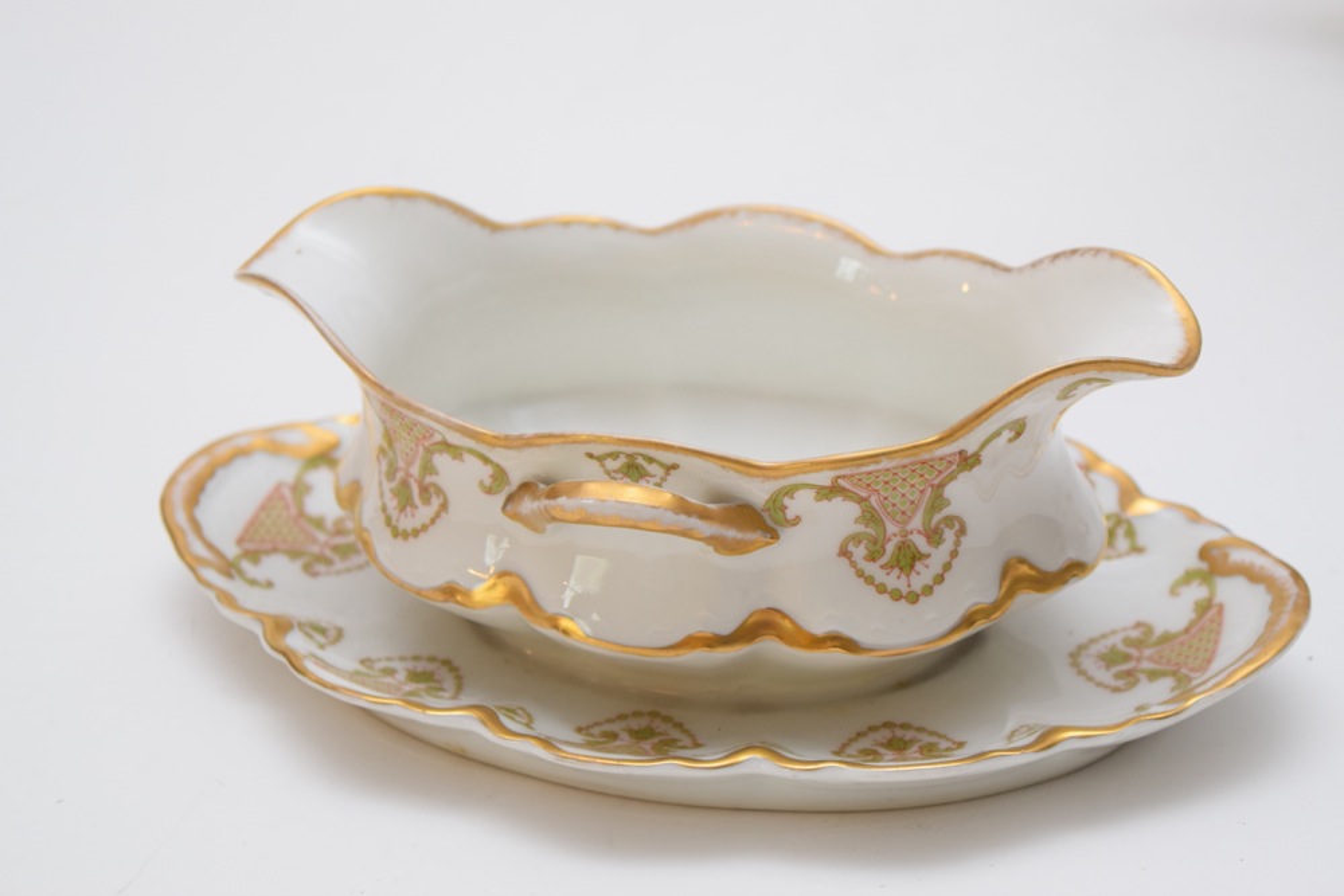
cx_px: 672
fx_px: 3080
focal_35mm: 82
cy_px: 448
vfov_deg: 16.6
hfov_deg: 24.6
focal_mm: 55
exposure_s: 1/80
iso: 800
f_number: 5.6
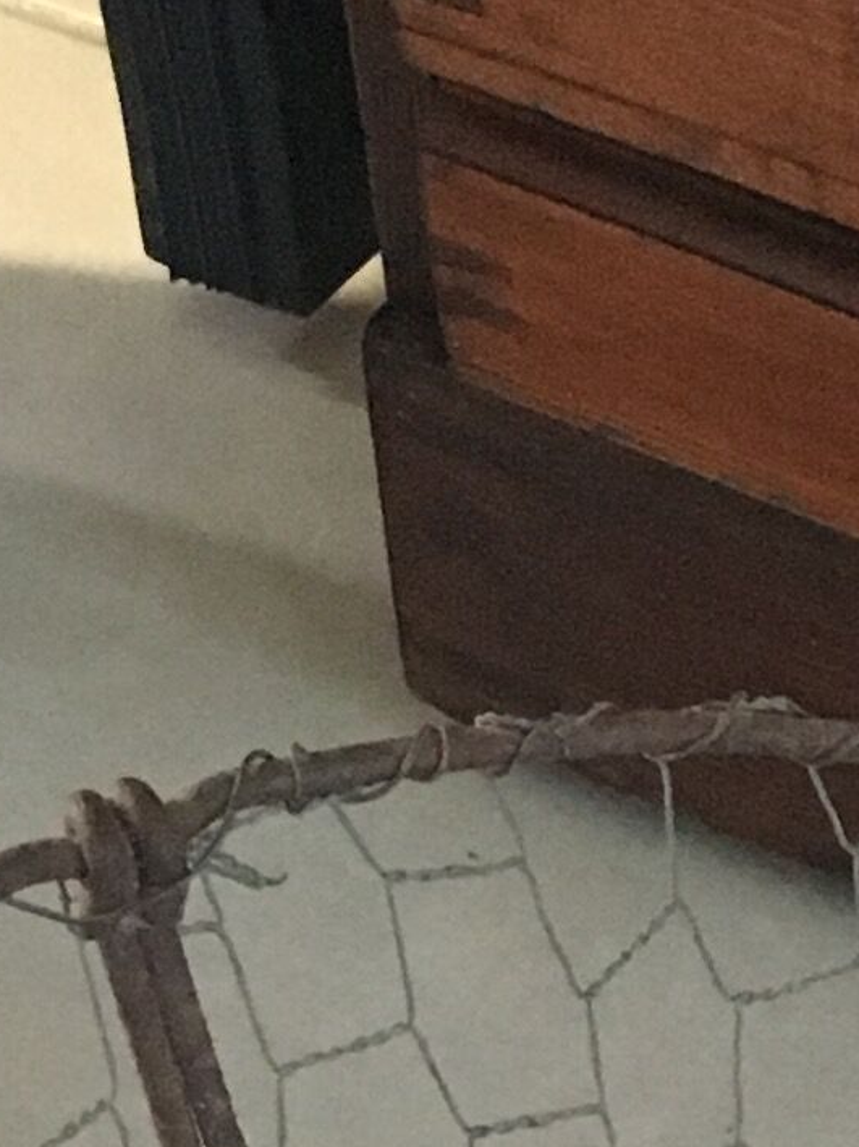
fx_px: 5464
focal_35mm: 165
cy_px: 2483
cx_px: 1545
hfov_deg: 8.6
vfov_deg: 10.7
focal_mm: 4.15
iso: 200
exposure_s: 1/25
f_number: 2.2
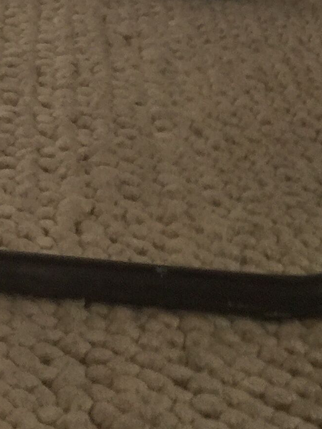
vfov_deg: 15.8
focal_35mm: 108
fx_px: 1339
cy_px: -316
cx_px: -73
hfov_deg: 13.3
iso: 32
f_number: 2.2
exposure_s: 1/33
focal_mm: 4.15
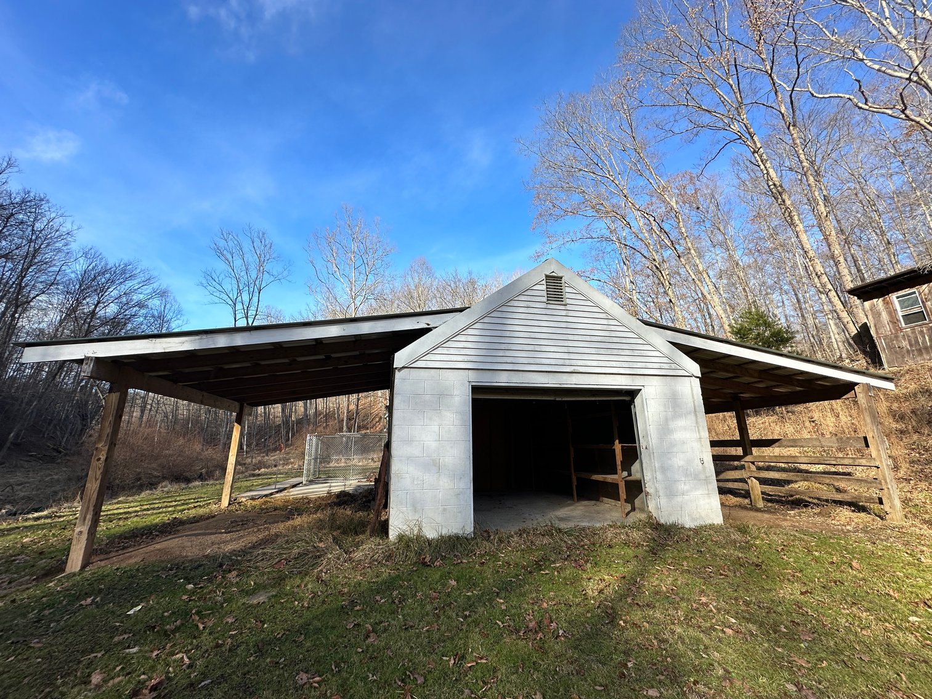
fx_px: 377
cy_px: 350
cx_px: 466
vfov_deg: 85.7
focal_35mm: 14
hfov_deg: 102.1
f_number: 2.2
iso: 40
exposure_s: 1/796
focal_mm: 2.22
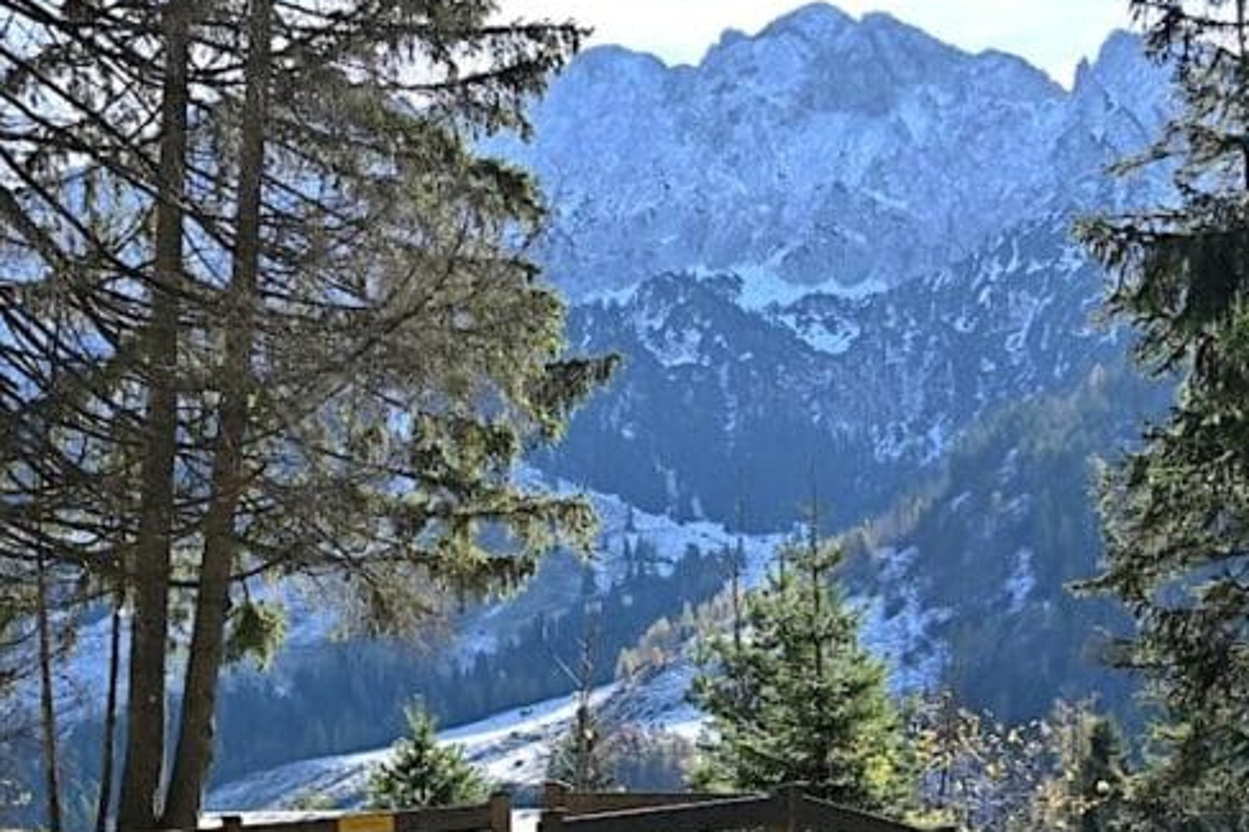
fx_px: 2291
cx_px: 366
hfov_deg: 30.2
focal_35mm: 66
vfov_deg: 20.6
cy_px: 507
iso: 100
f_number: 5.6
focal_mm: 31.5
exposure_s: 1/250
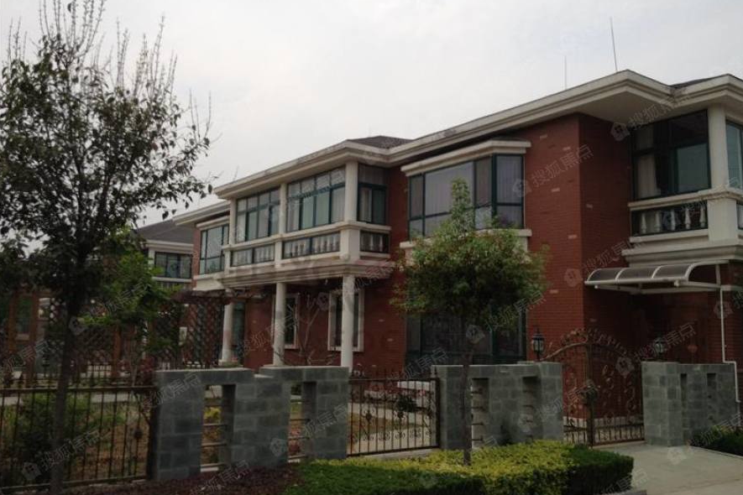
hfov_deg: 51.9
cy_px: 225
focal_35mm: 37
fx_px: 764
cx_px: 374
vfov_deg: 35.9
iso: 64
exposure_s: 1/1721
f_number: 2.4
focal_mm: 4.28
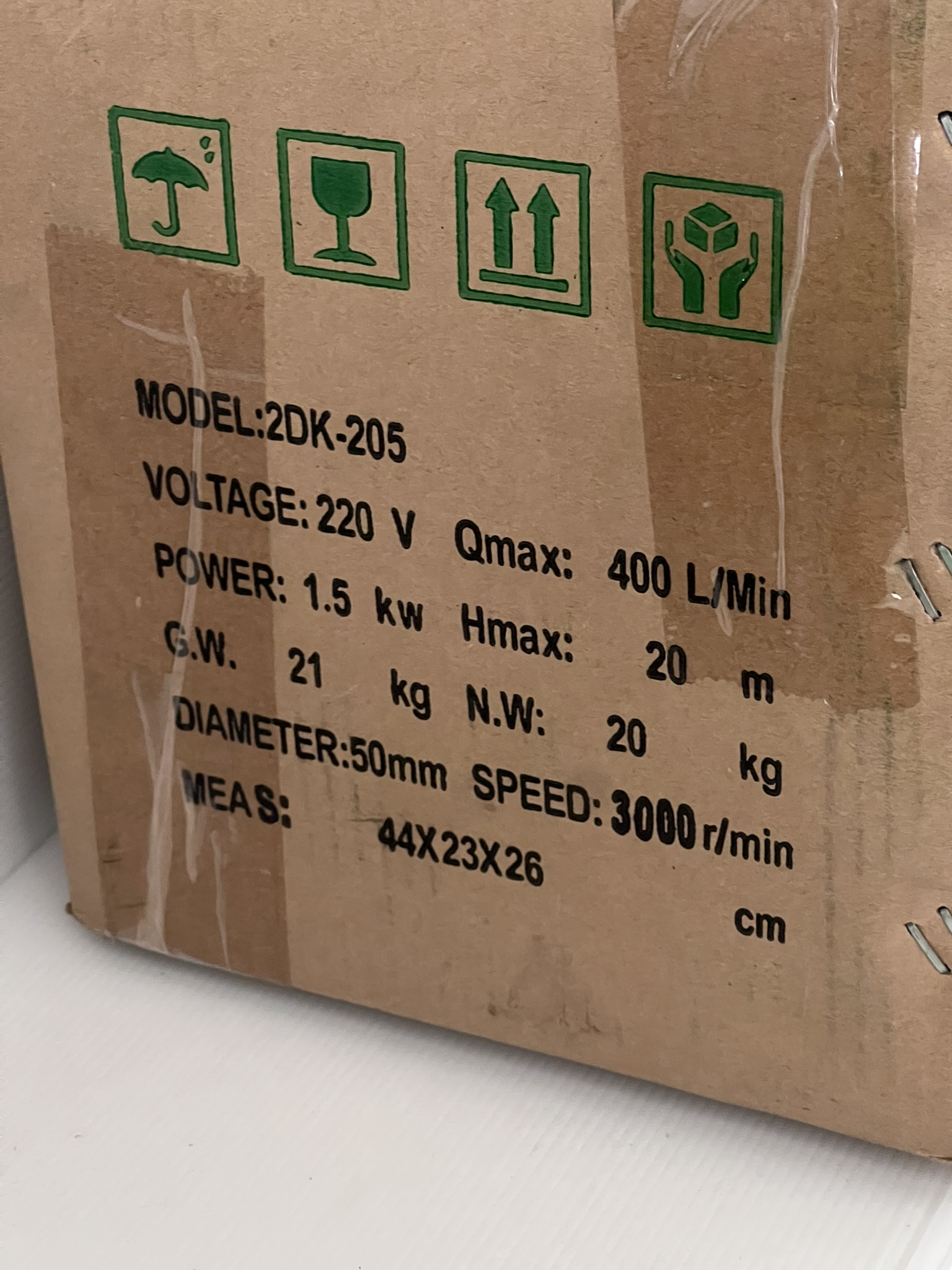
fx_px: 2824
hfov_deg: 19.1
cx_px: 476
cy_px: 635
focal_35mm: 77
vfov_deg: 25.3
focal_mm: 9
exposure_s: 1/48
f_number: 2.8
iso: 800
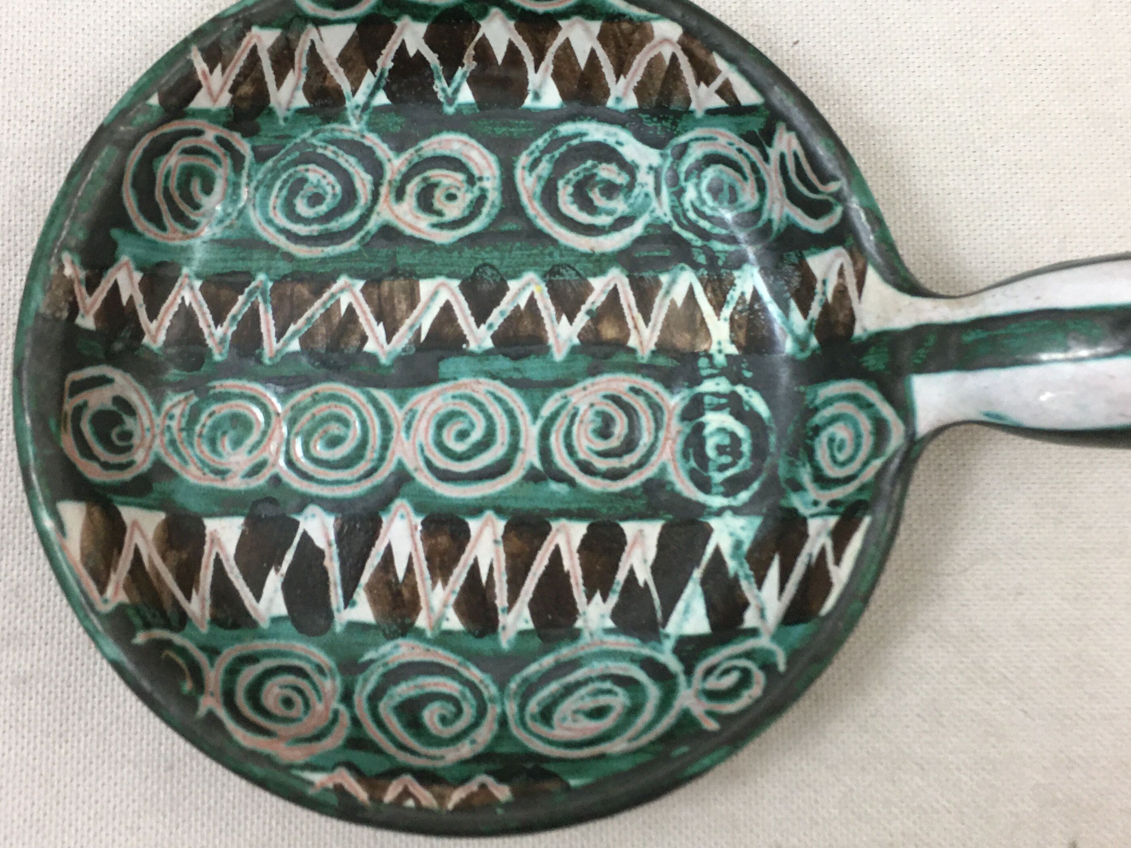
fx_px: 1372
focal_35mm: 42
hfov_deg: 44.8
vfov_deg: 34.3
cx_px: 571
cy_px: 364
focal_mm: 4.15
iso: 64
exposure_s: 1/33
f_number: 2.2
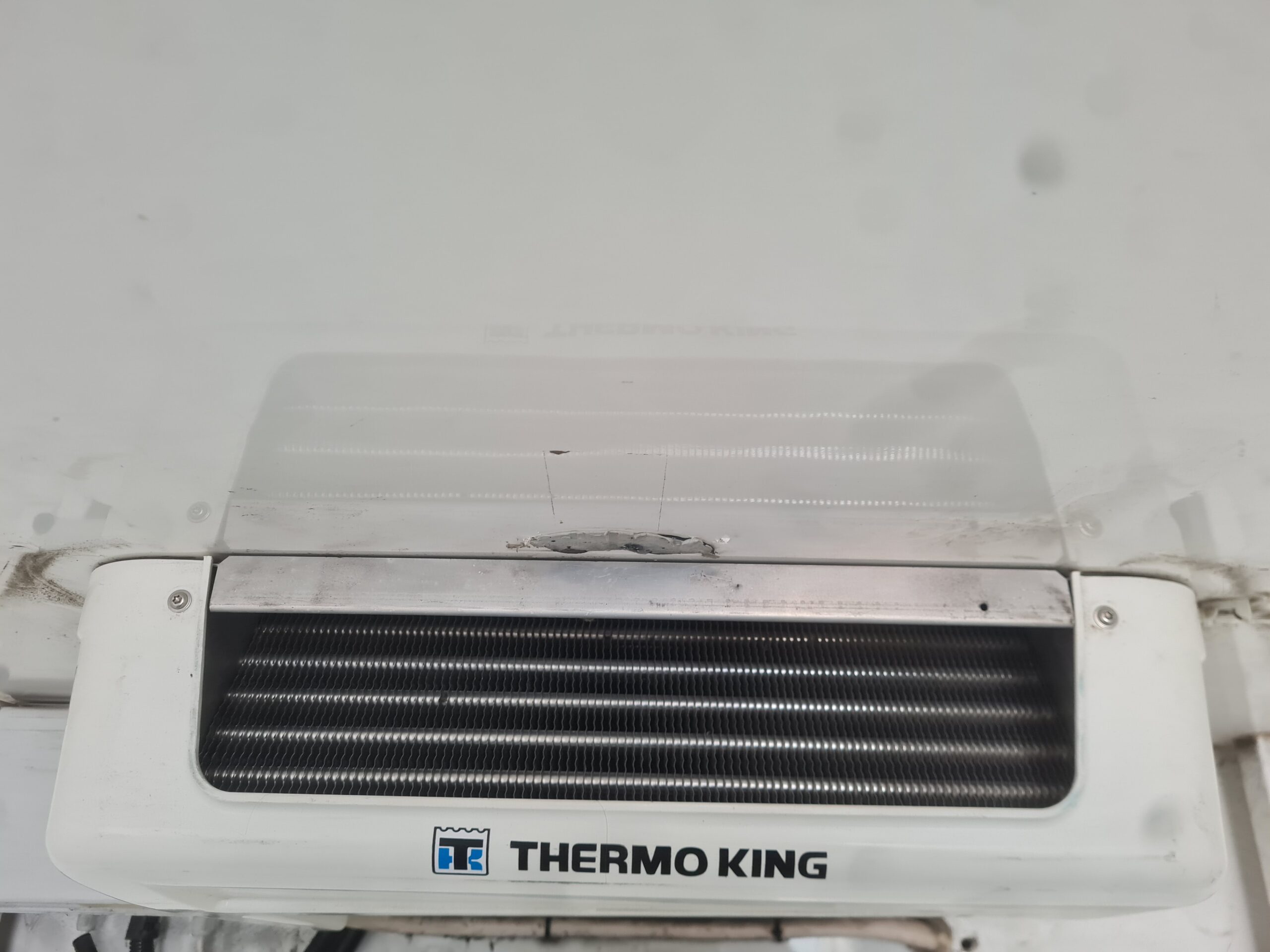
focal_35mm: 26
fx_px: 954
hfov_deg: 67.3
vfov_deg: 53.1
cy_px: 476
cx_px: 635
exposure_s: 1/100
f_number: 1.8
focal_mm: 5.4
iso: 160
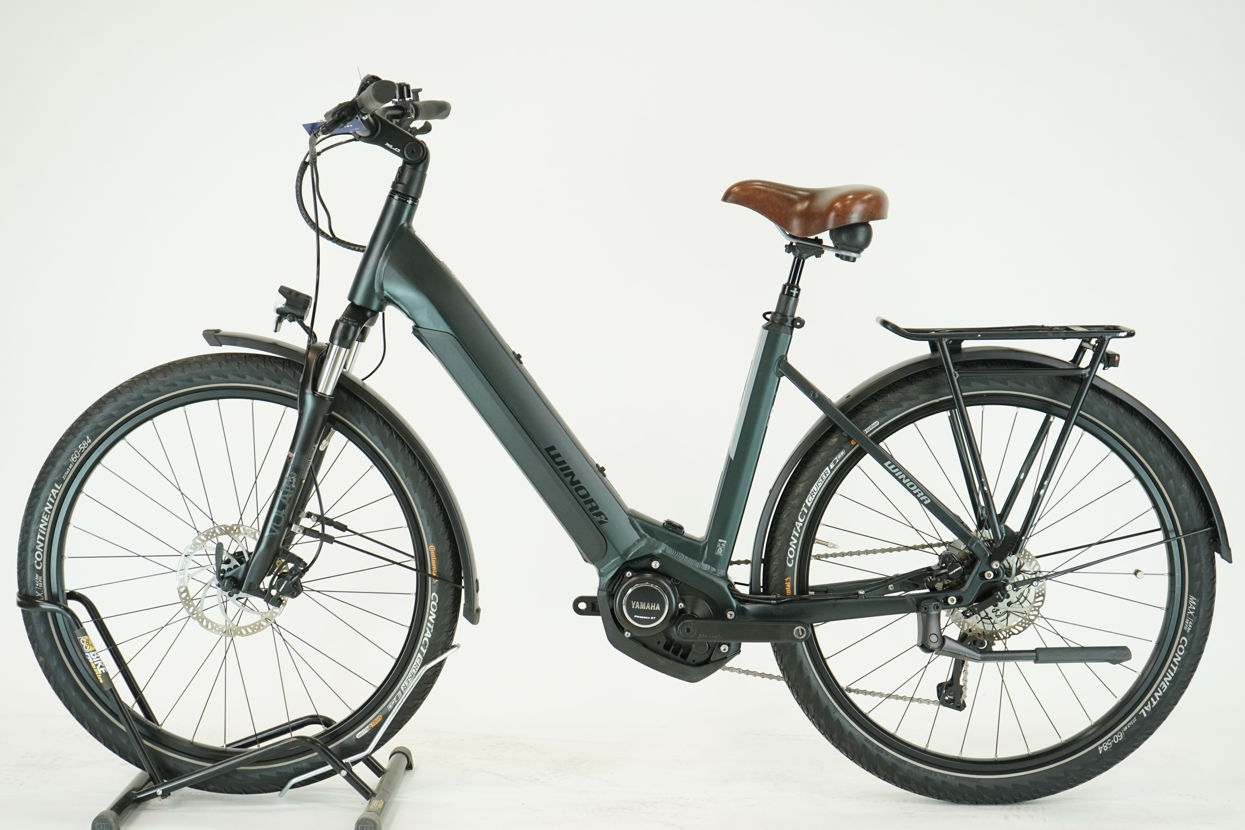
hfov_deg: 34.5
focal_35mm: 58
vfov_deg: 23.4
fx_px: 2006
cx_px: 622
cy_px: 415
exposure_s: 1/200
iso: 1600
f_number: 5.6
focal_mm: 58
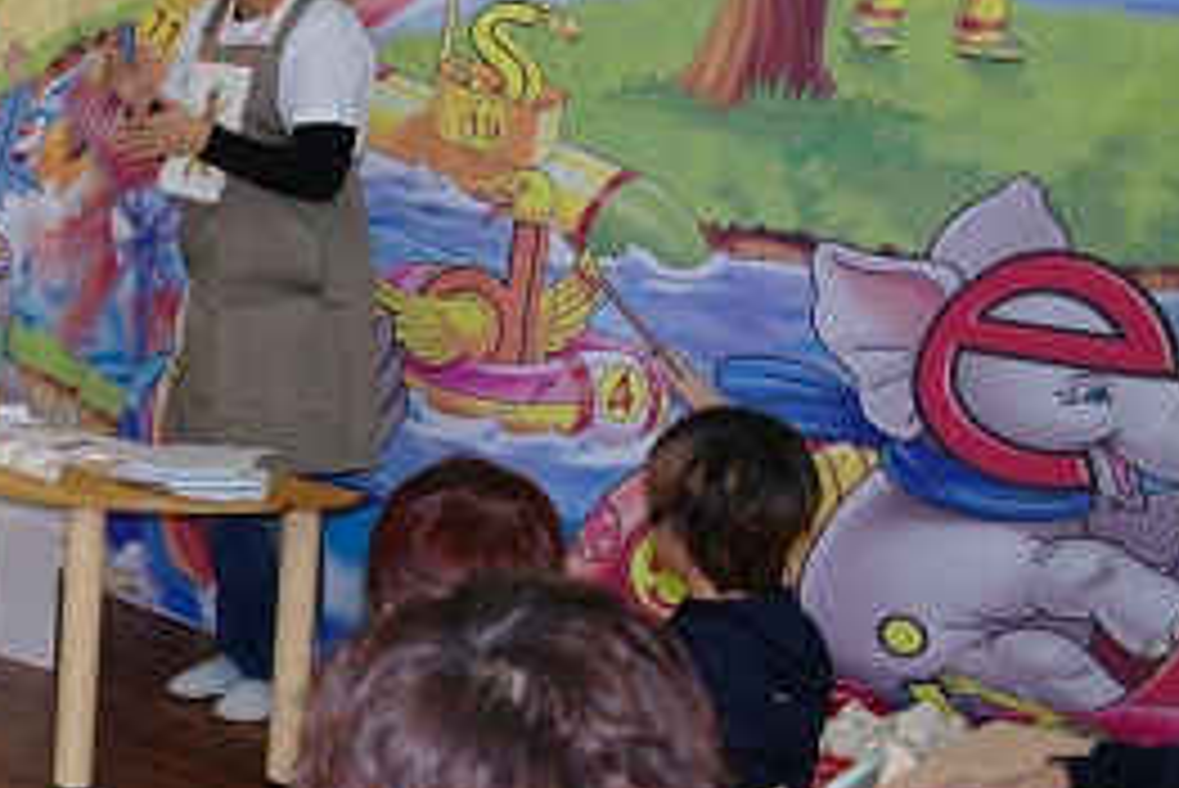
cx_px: -333
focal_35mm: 70
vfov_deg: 19.5
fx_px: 2294
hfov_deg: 25.1
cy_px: 399
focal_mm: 18
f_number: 3.5
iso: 400
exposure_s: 1/40
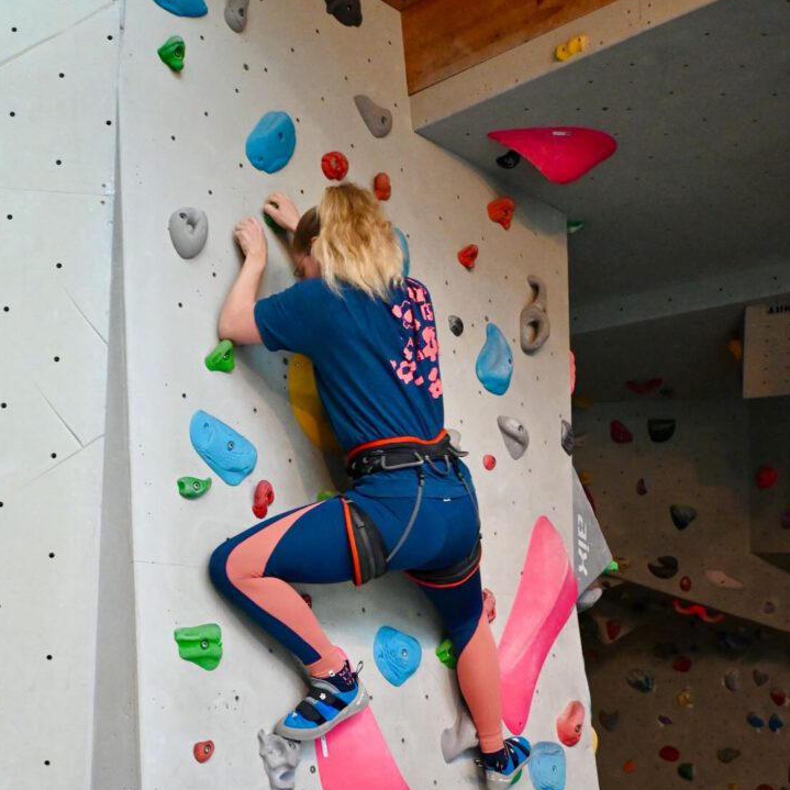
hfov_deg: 41.9
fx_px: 1032
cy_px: 545
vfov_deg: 41.2
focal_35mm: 40
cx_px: 390
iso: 4500
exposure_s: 1/60
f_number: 3.8
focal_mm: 20.5
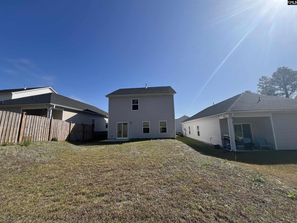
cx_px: 148
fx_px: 112
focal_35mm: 13
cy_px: 112
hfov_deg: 106.2
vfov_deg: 89.9
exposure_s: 1/2137
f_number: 1.8
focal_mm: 1.57
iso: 32
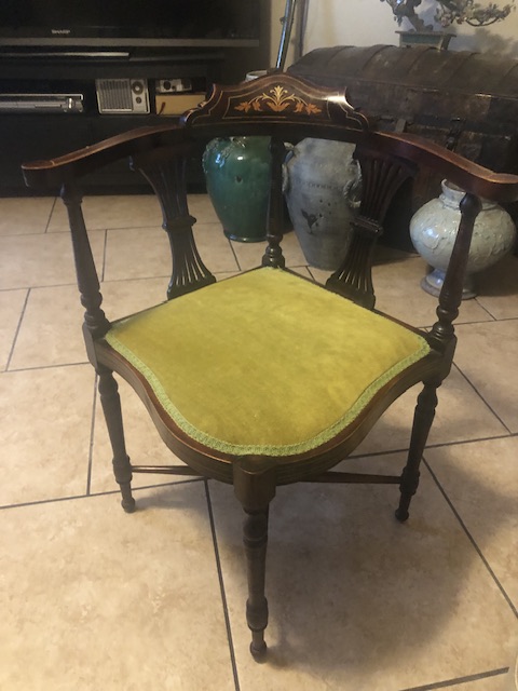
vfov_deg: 63.4
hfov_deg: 49.7
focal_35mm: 28
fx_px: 559
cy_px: 346
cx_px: 259
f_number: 1.8
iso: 100
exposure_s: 1/4
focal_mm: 3.99
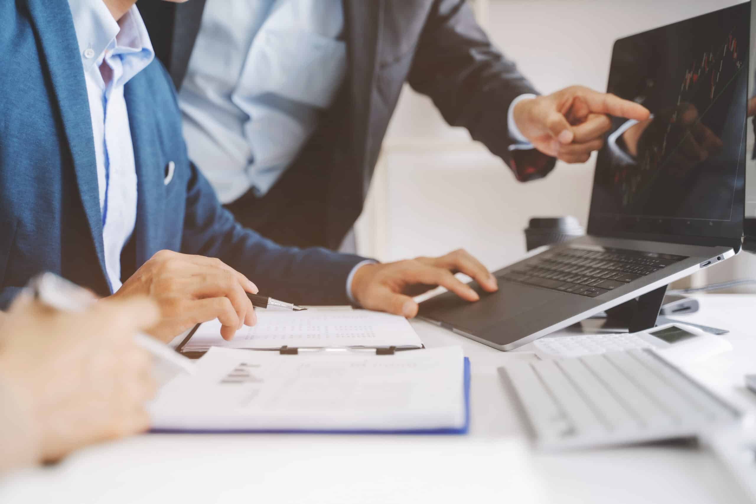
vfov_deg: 23.8
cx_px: 378
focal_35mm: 57
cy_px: 252
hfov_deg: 35.1
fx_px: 1197
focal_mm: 57
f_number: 2.8
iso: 320
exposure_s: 1/125
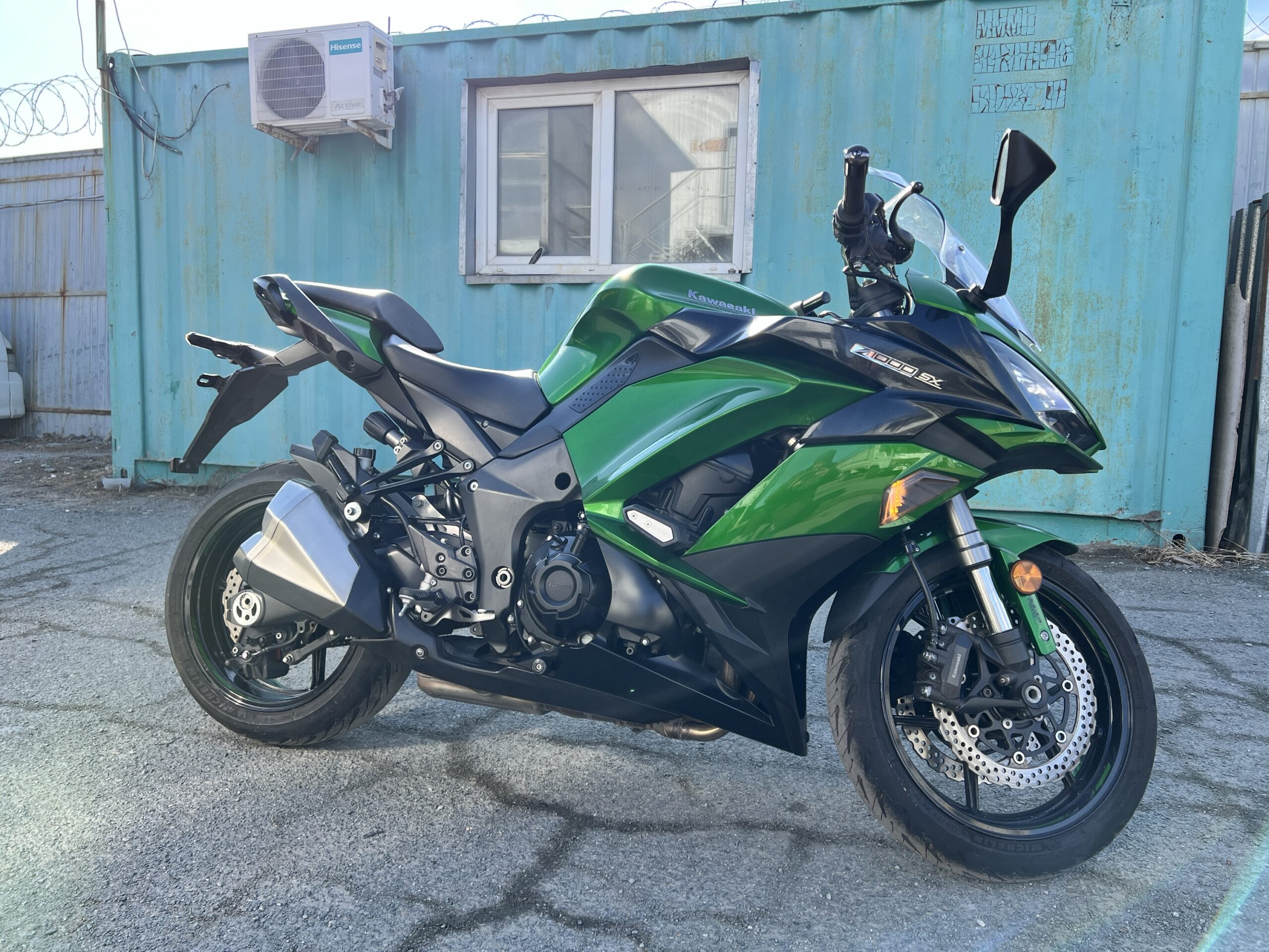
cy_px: 476
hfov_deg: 67.3
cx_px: 634
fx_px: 953
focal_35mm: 26
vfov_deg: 53.1
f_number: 1.5
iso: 50
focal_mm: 5.7
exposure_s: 1/1100
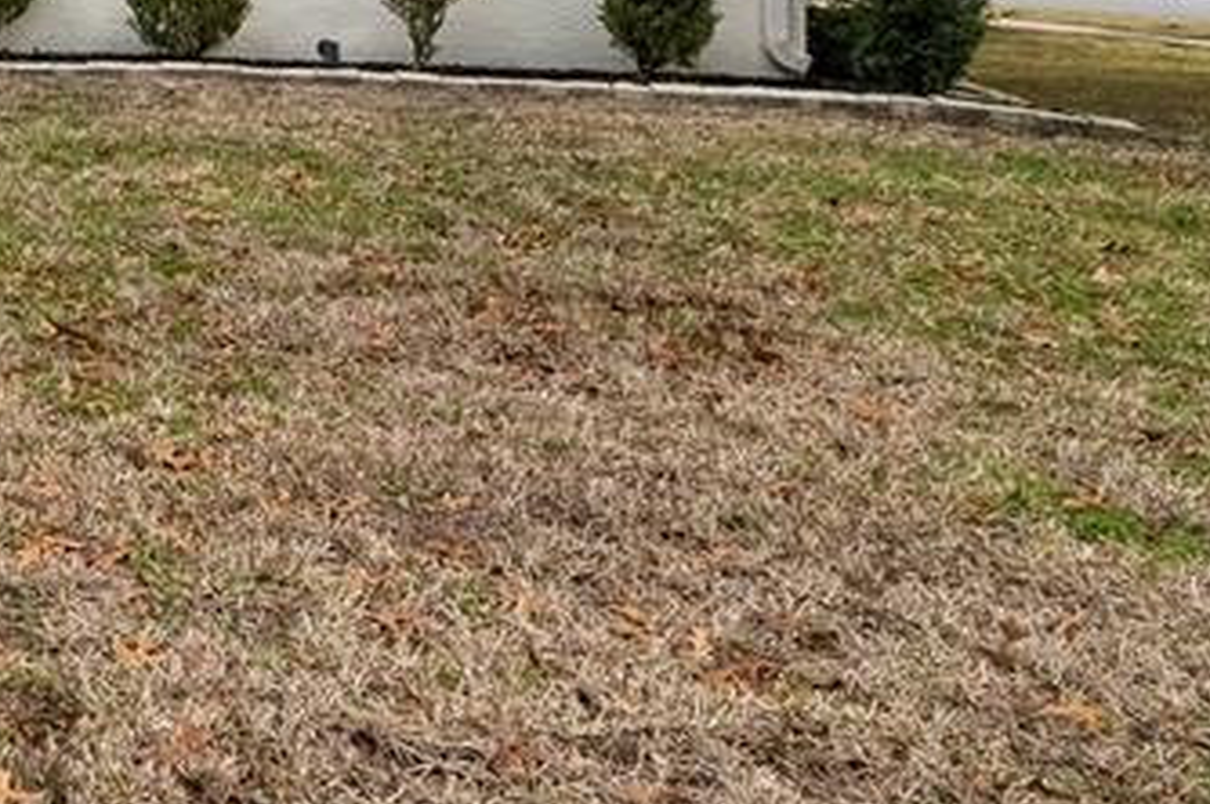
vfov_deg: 27.4
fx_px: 1545
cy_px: -7
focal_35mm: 46
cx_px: -290
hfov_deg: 33.5
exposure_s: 1/80
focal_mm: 10
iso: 100
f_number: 7.1
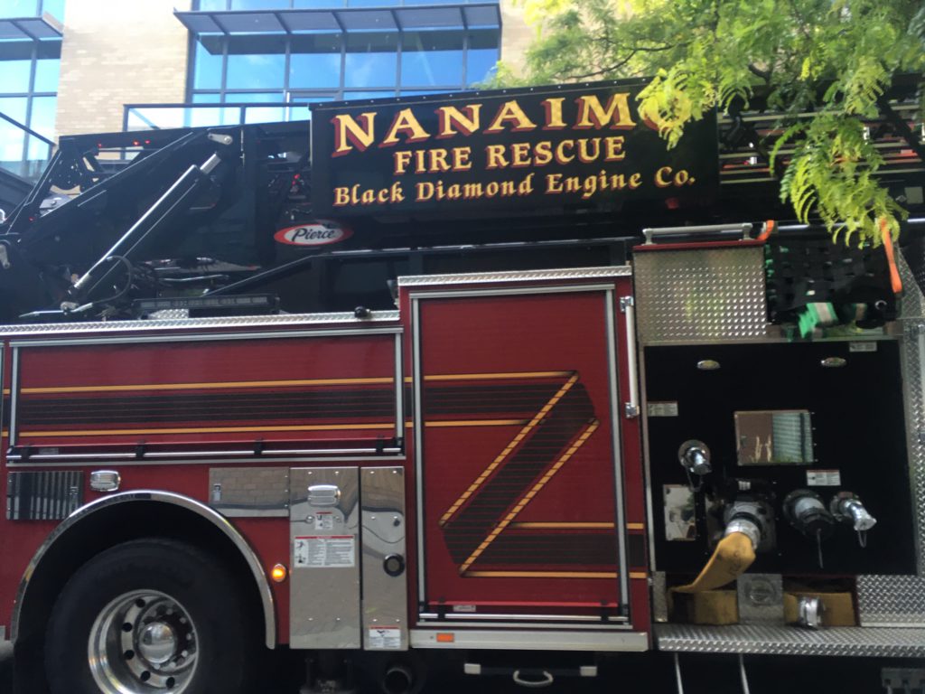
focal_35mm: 29
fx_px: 775
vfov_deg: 48.2
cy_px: 347
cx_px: 462
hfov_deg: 61.7
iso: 25
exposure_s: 1/30
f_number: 2.2
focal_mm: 4.15
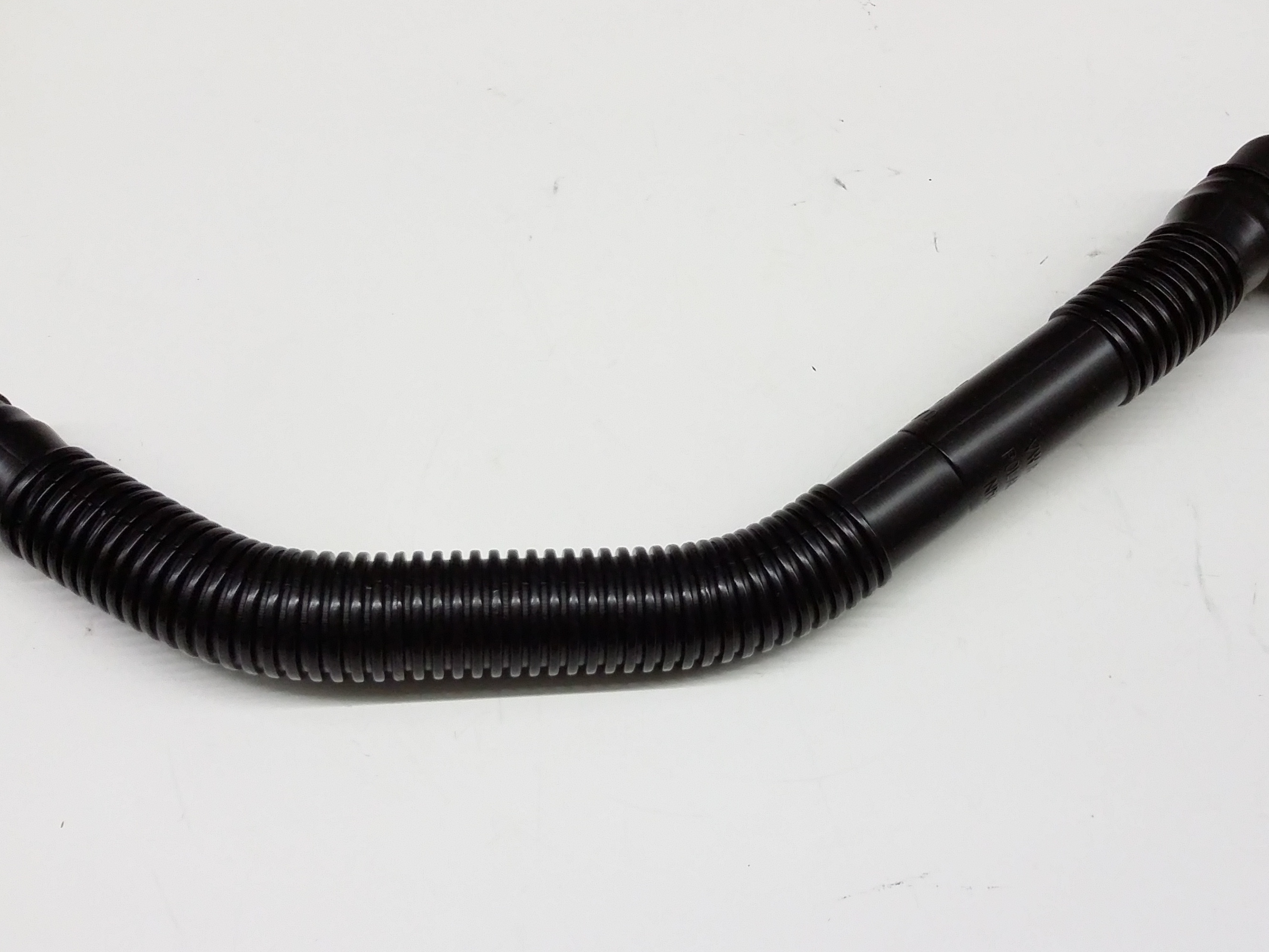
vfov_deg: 36.8
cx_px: 661
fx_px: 1430
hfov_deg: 47.8
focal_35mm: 39
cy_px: 490
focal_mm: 3.4
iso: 160
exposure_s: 1/20
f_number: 2.4
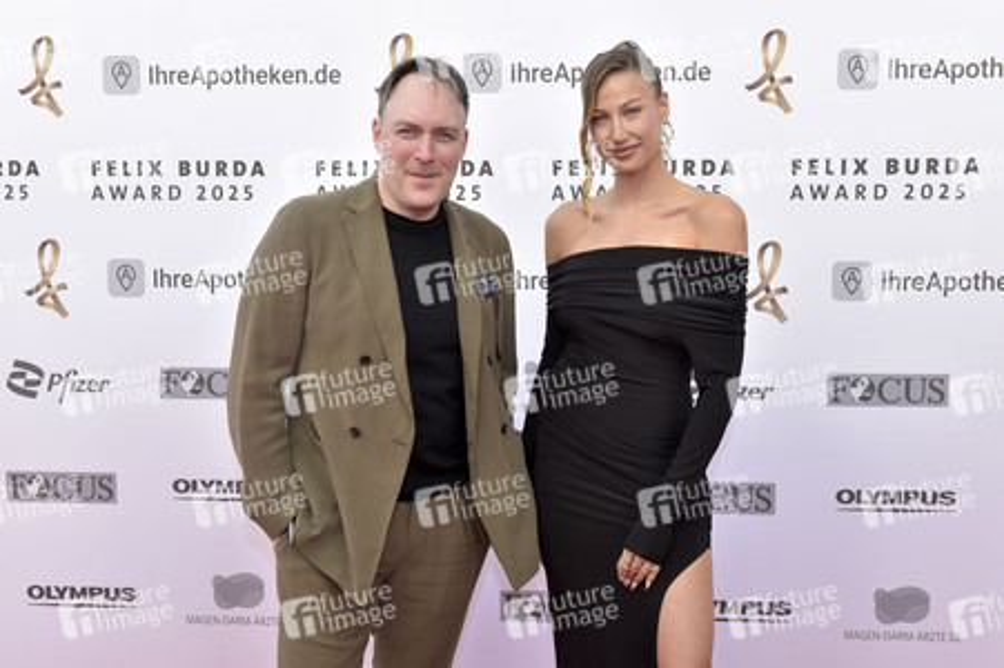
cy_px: 334
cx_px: 502
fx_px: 892
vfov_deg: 41.1
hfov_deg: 58.8
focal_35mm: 32
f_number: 6.3
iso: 400
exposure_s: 1/250
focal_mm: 32
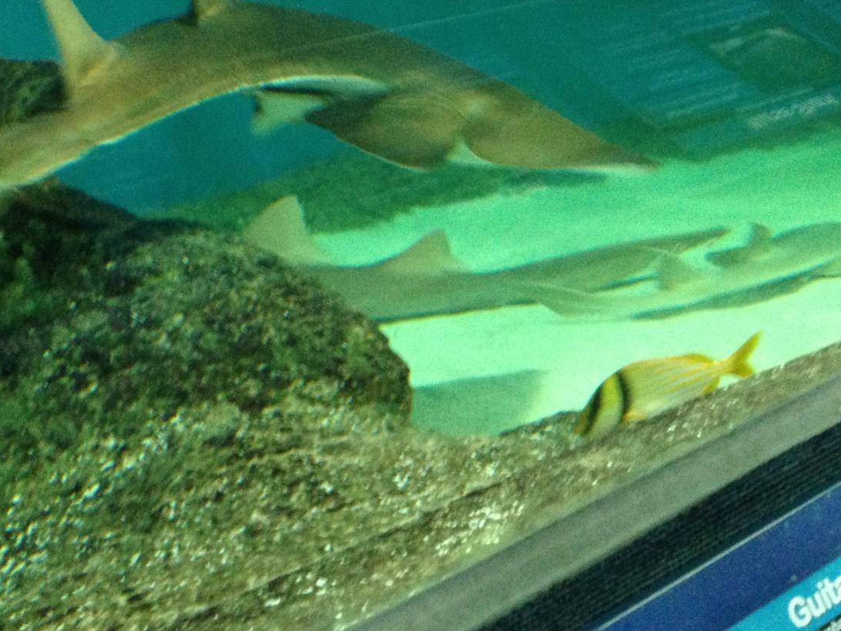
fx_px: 1166
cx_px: 394
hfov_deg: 39.6
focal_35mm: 48
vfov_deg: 30.1
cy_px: 230
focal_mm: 4.12
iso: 500
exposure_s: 1/15
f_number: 2.4
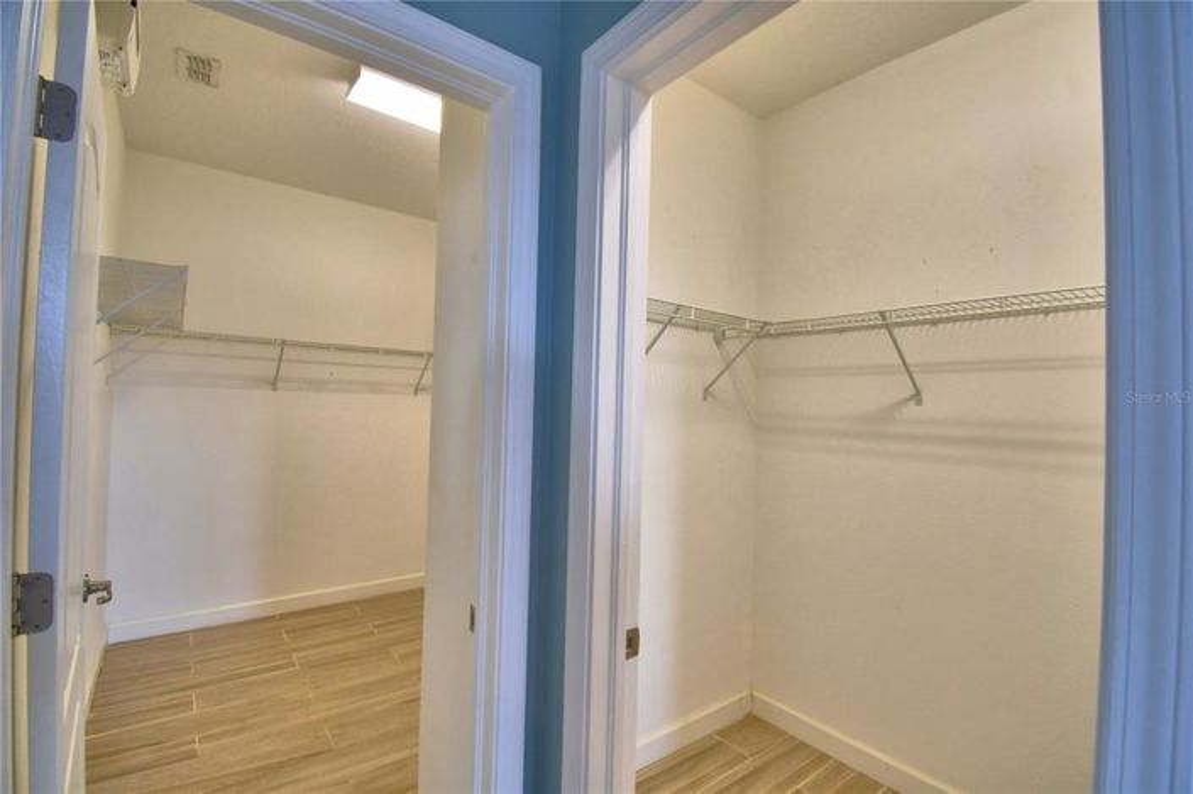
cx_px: 596
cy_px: 397
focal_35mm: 15
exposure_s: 1/40
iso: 400
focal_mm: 10
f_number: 4.5
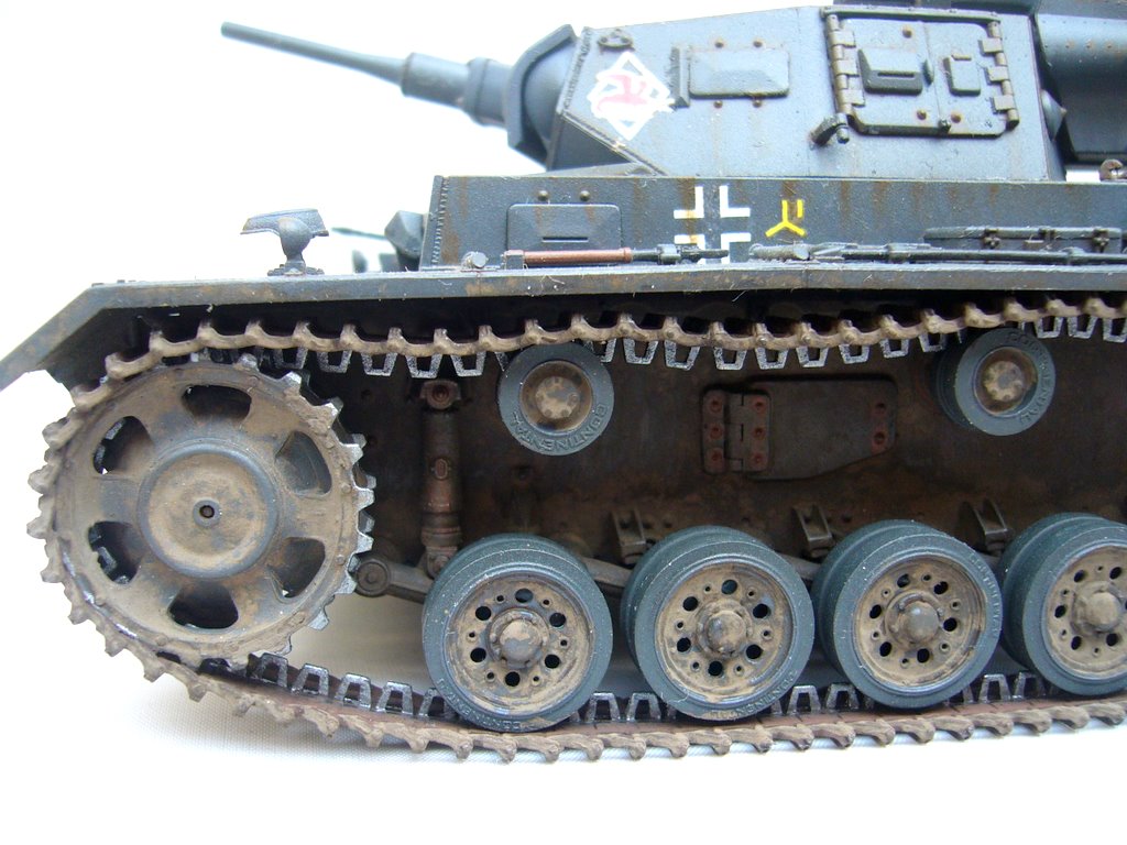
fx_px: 1140
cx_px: 564
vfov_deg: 40.7
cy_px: 422
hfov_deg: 52.6
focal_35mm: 35
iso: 100
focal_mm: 5.8
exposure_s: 1/50
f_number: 2.8
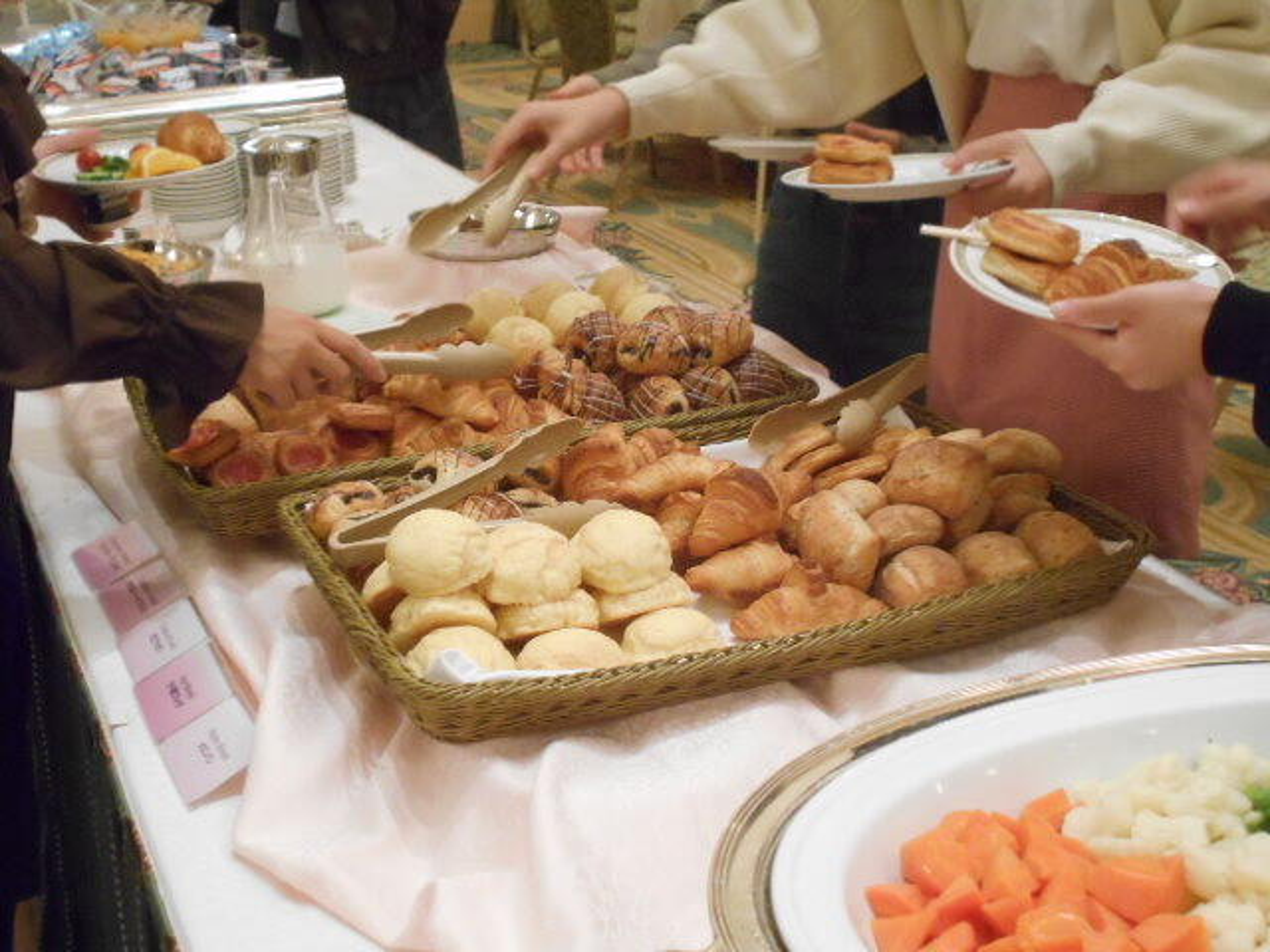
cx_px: 635
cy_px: 476
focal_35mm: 50
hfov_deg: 38.2
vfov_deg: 29.1
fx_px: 1834
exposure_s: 1/40
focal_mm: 8.8
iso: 800
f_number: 4.5
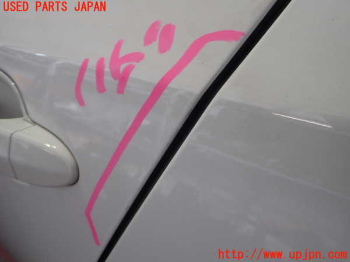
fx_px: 303
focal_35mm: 30
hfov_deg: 60.0
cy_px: 131
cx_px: 175
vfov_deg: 46.8
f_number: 2.3
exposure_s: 1/100
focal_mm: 5.4
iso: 200
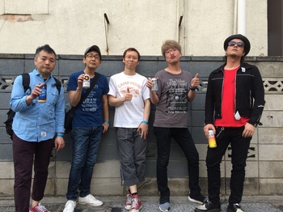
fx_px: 237
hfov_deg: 61.7
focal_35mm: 29
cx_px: 142
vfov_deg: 48.2
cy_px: 106
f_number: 2.2
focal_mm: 4.15
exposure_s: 1/120
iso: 64
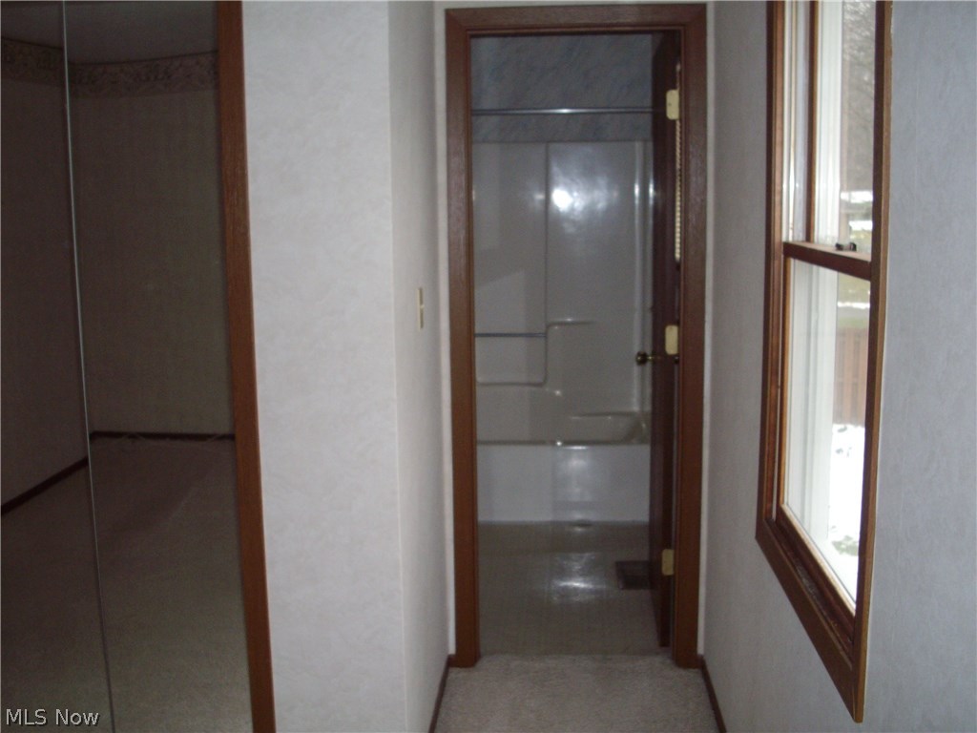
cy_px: 366
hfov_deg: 50.1
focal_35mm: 37
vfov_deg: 38.7
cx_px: 488
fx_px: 1044
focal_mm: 6.2
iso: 160
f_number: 2.8
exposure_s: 1/50
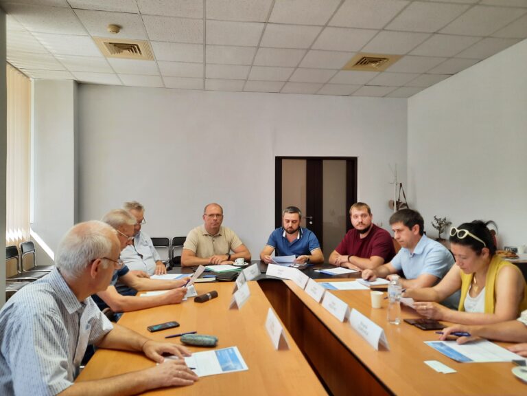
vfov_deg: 54.9
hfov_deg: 69.4
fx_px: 381
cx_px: 264
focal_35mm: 25
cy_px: 198
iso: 100
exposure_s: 1/50
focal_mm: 4.6
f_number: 2
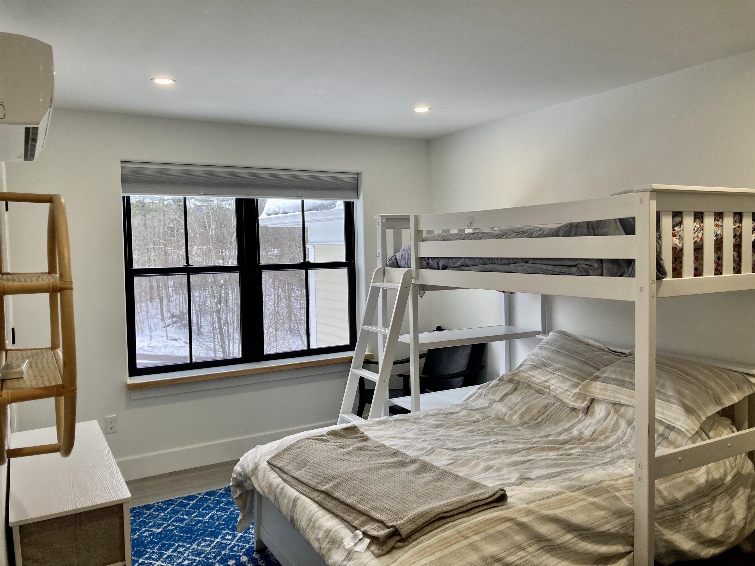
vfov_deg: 49.7
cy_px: 283
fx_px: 611
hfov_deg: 63.4
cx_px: 378
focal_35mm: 28
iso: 50
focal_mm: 3.99
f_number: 1.8
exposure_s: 1/60
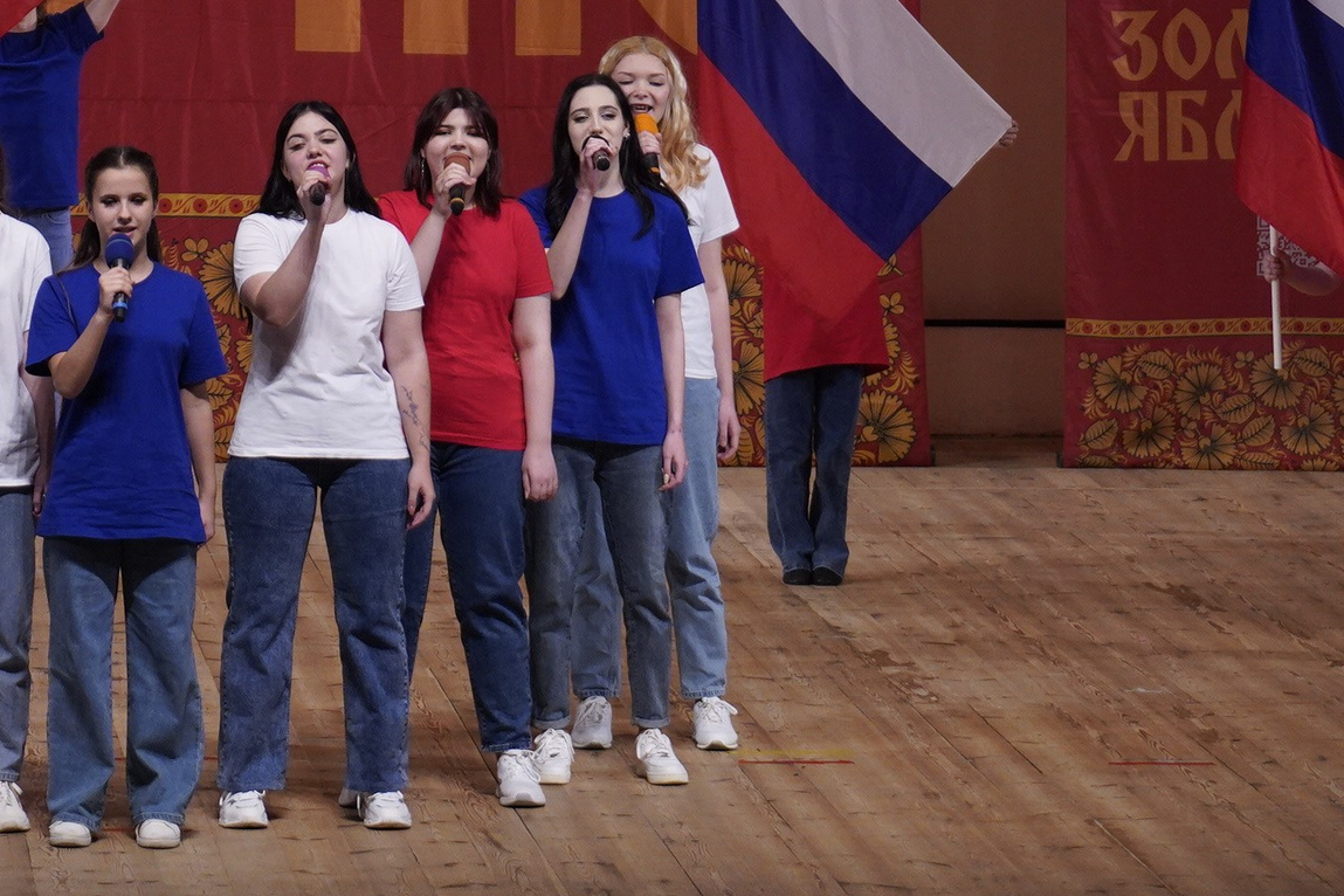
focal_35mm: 234
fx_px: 8735
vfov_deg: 5.9
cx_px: 152
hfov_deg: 8.8
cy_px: -60
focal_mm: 70
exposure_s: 1/400
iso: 1000
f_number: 3.2
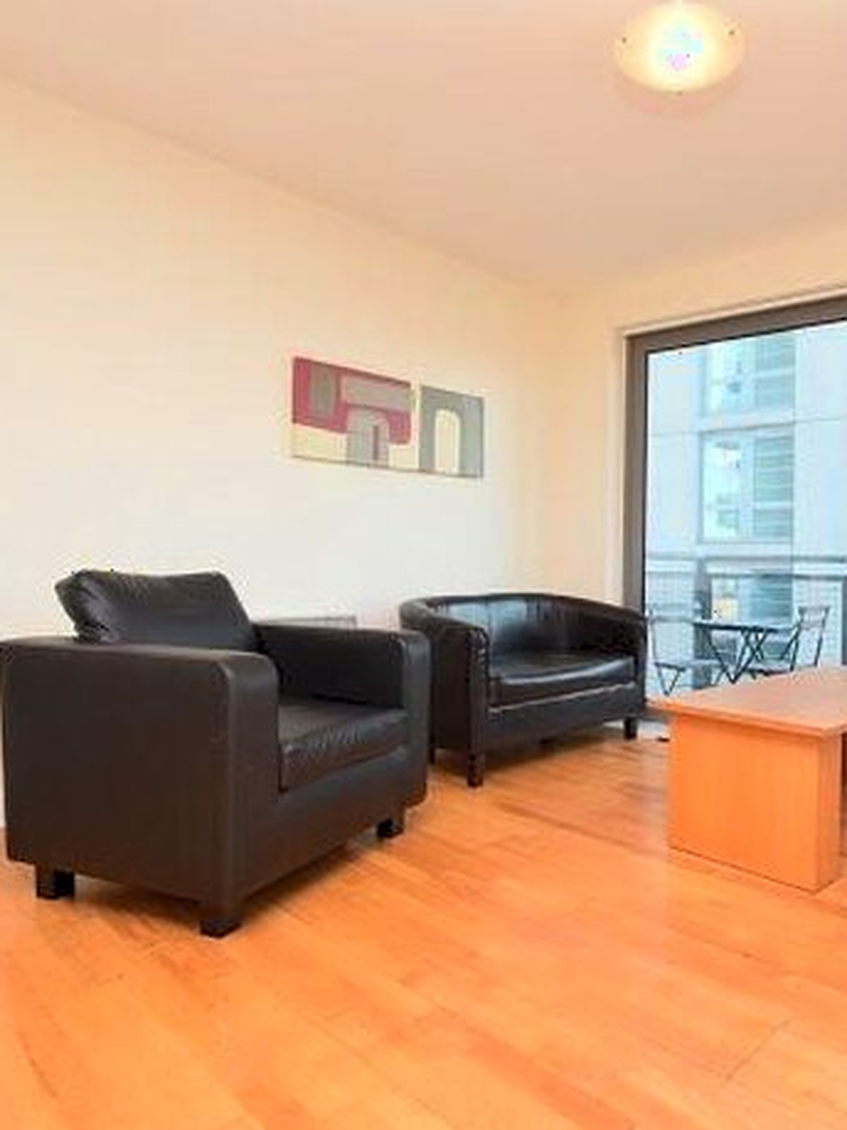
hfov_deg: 58.4
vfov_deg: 76.4
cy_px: 569
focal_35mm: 22
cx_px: 618
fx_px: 718
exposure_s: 1/125
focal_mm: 10
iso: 800
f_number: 5.6
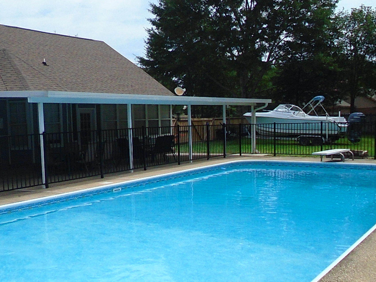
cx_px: 160
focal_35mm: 40
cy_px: 153
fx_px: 435
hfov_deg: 46.6
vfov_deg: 35.9
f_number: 8
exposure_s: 1/1250
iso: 400
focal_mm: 4.6
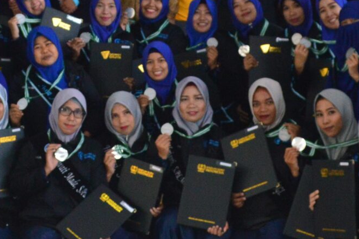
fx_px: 1047
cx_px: 125
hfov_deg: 19.4
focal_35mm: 105
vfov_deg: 12.8
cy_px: -12
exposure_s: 1/80
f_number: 5
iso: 800
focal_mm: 18
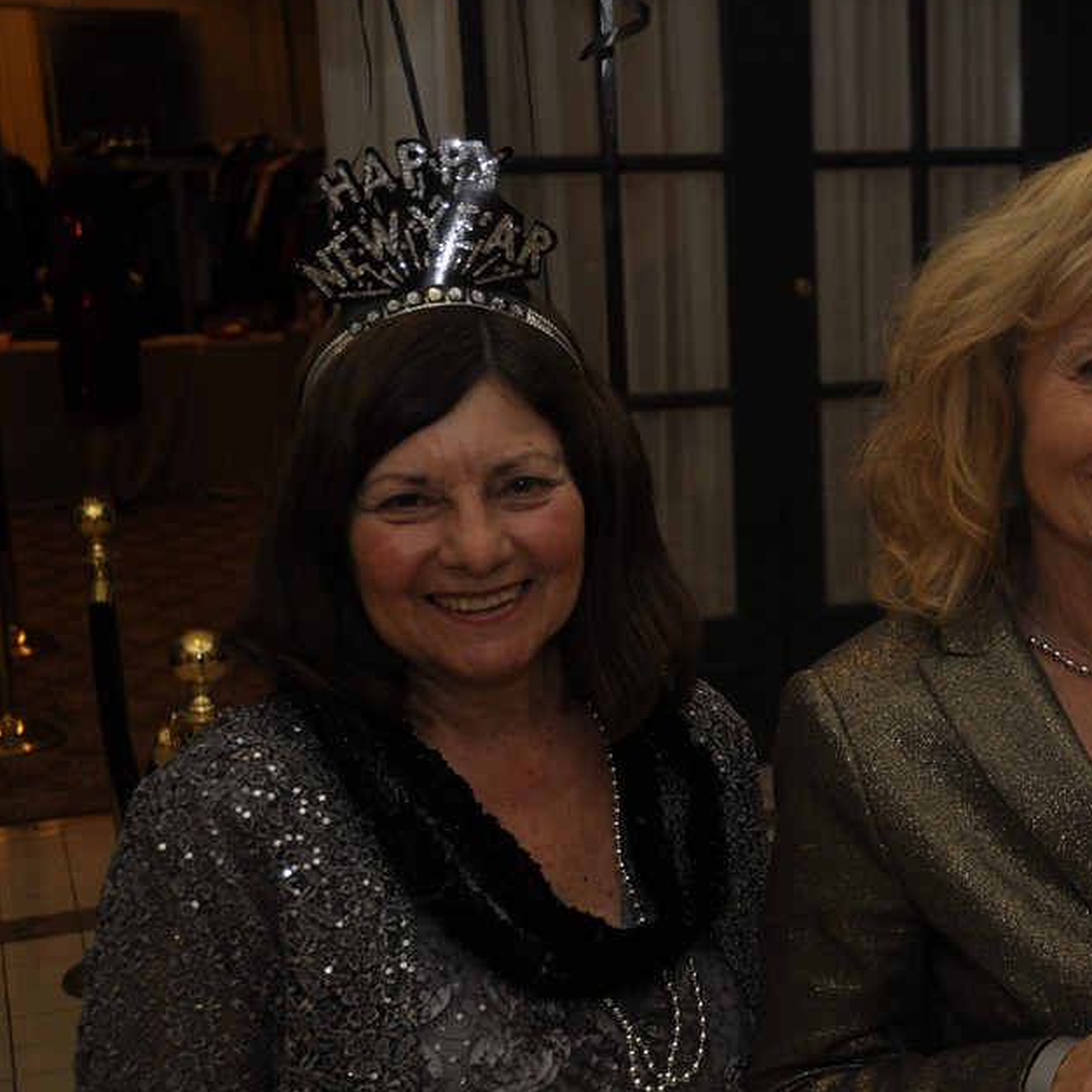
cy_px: 558
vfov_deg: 28.2
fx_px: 2177
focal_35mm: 61
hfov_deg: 27.6
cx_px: 870
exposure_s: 1/60
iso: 400
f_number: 5
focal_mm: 30
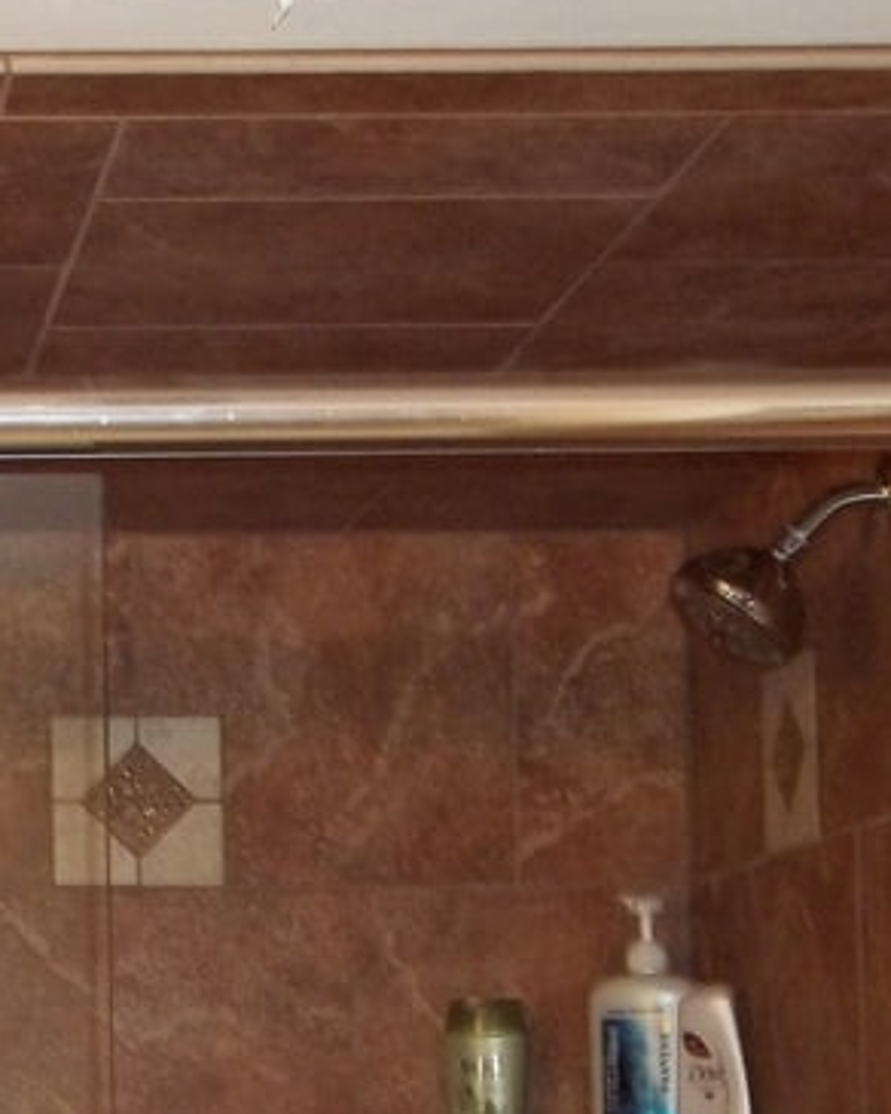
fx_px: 3758
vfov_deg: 16.7
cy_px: 971
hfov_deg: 13.2
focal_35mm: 114
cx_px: -191
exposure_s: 1/30
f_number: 2.9
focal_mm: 5.7
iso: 160
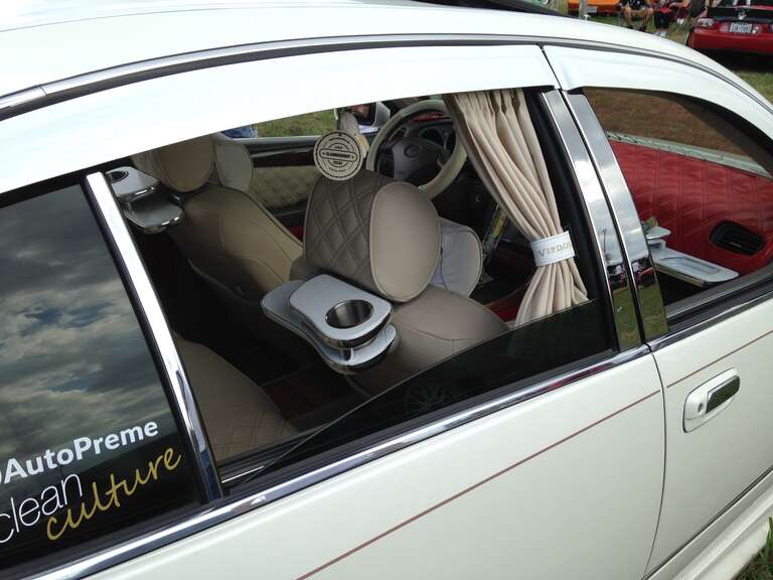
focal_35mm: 33
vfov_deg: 42.9
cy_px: 290
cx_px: 386
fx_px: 737
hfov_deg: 55.4
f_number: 2.4
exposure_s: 1/547
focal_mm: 4.12
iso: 50
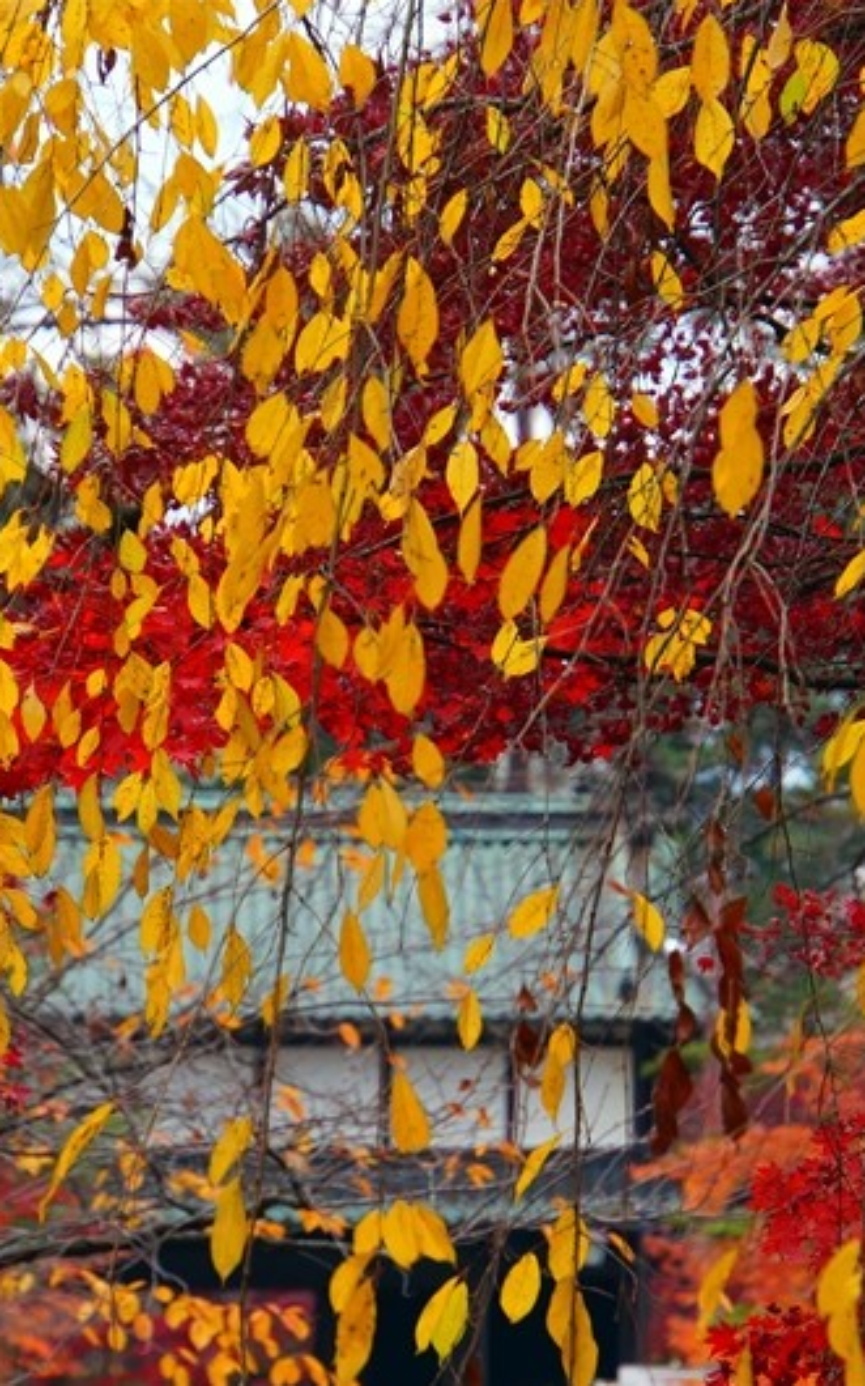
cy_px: 693
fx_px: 13952
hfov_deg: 3.6
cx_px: 570
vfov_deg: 5.7
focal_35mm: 370
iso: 400
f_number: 6.3
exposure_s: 1/200
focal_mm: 160.3
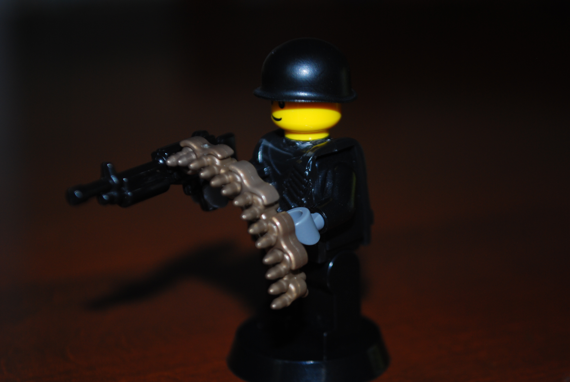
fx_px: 1308
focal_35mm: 82
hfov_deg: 24.6
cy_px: 191
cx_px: 285
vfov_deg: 16.6
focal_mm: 55
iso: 200
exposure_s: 1/60
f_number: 5.6
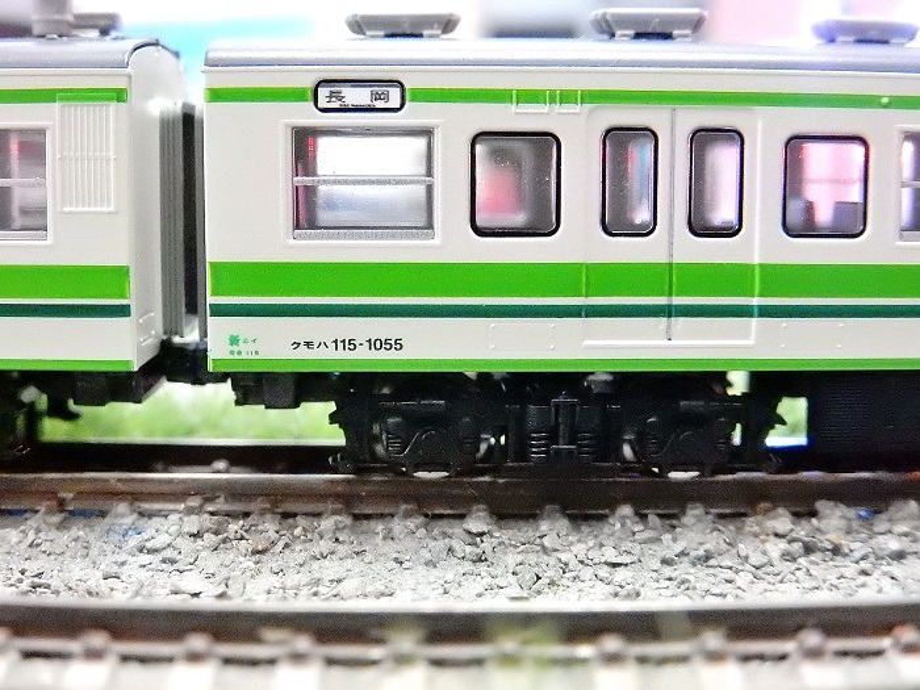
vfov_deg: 28.6
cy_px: 345
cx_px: 460
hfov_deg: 37.5
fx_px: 1355
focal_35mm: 51
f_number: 4.5
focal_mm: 9
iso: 3200
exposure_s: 1/30
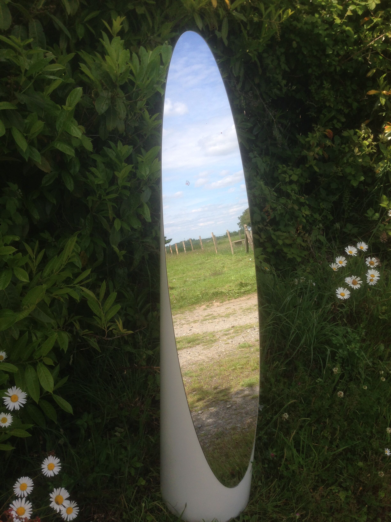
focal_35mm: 33
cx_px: 196
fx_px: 497
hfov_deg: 42.9
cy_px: 261
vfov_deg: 55.4
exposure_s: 1/919
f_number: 2.4
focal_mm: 4.12
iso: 50
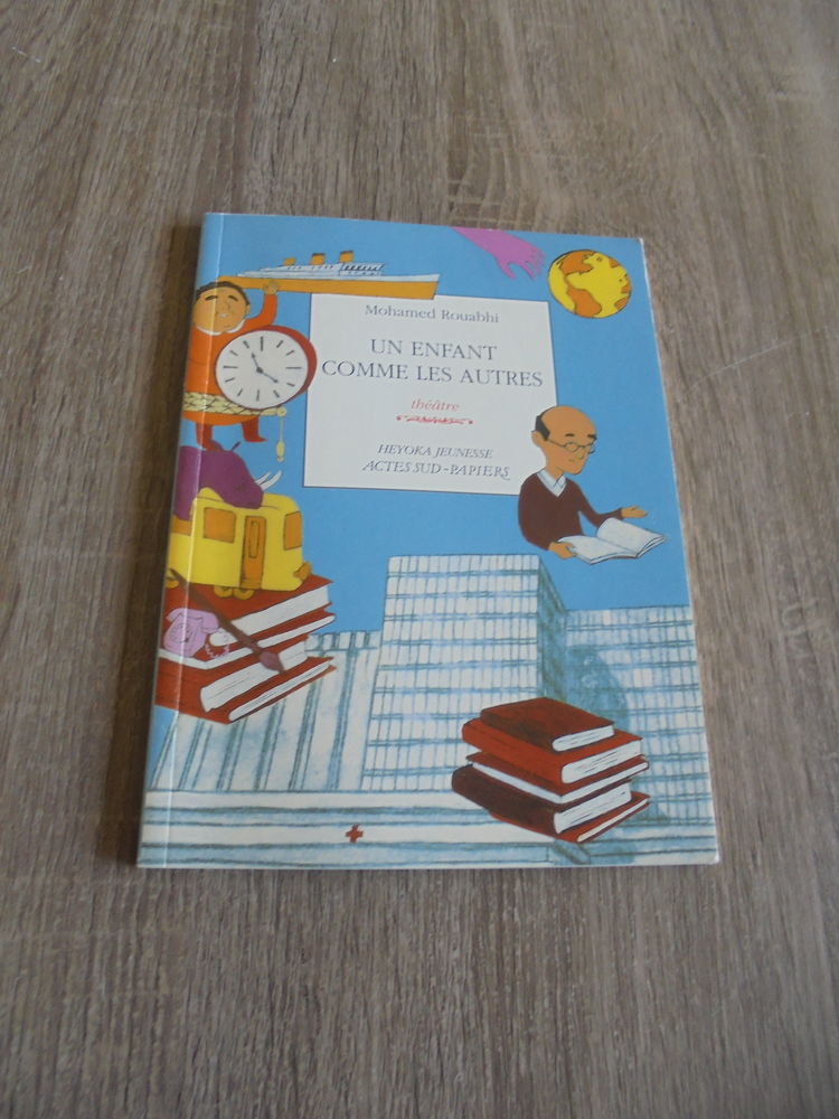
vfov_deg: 67.3
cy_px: 560
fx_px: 840
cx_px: 420
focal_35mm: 26
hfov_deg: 53.1
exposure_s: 1/30
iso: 250
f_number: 3.5
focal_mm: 4.6
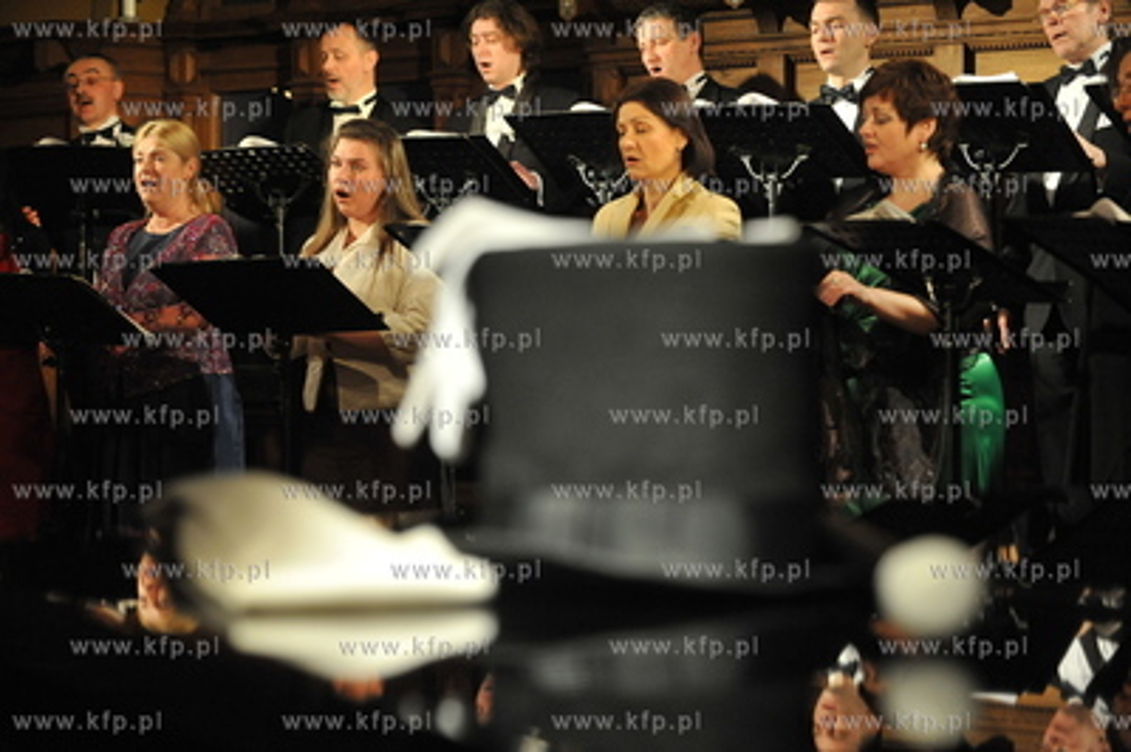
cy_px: 376
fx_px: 2700
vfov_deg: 15.9
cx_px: 566
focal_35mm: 86
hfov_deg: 23.7
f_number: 5
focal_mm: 86
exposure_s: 1/250
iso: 3200
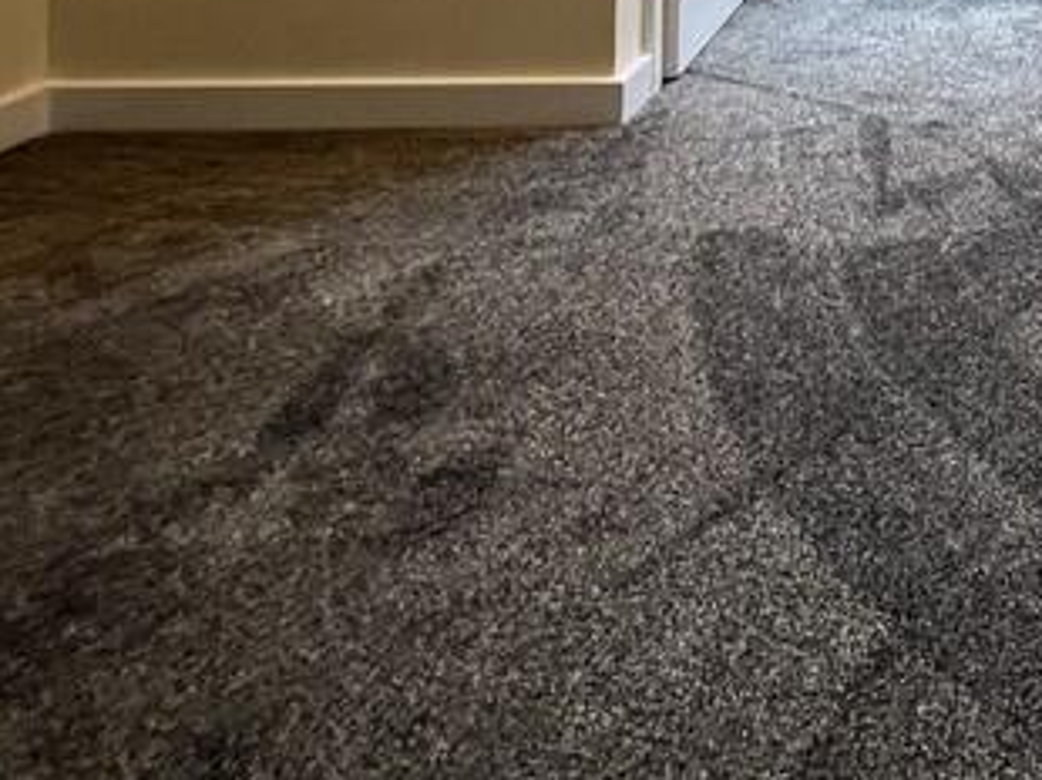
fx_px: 1293
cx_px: 1227
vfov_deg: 24.7
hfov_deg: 35.4
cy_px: -427
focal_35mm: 43
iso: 160
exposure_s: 1/100
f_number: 1.8
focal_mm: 1.57
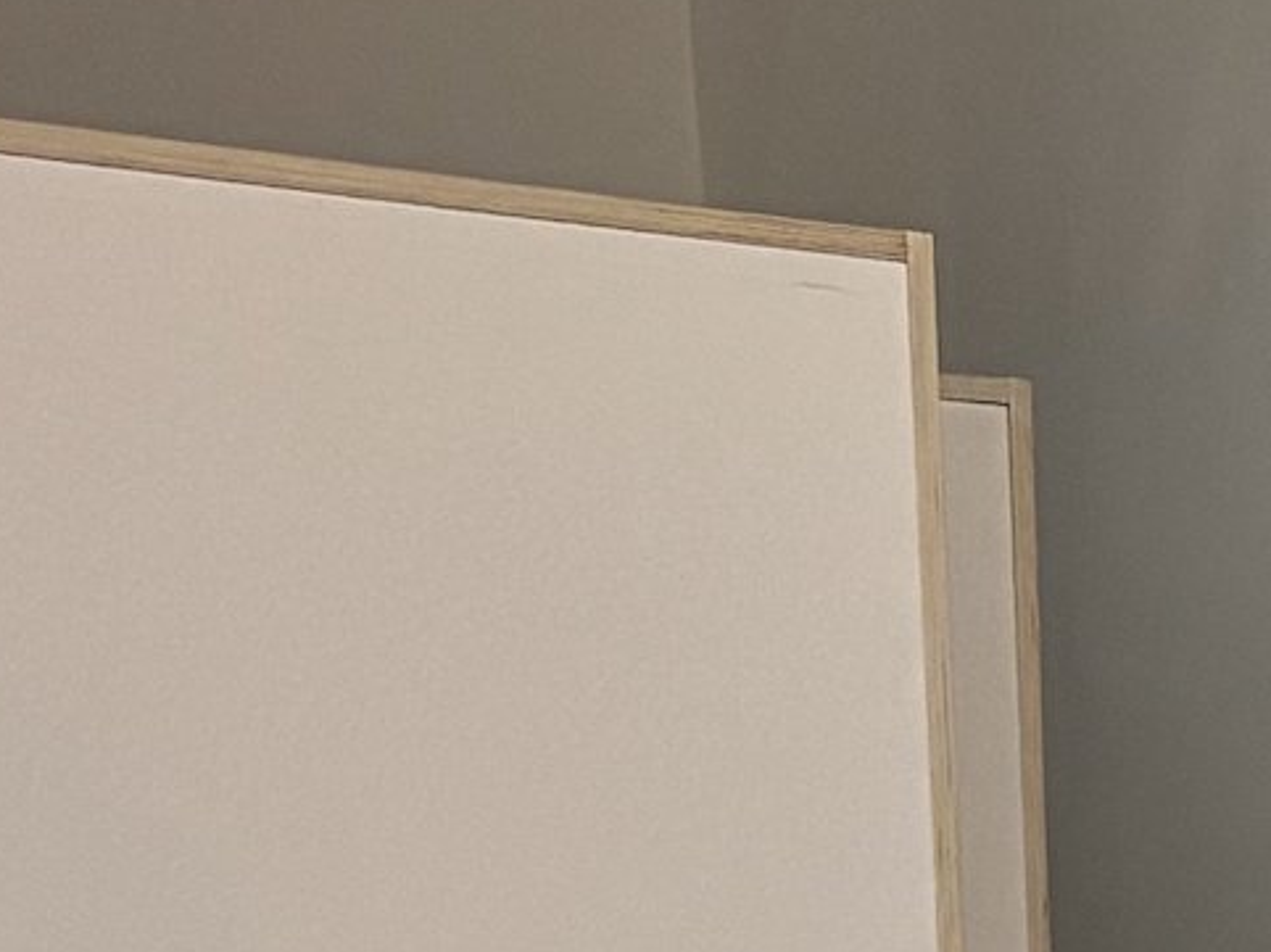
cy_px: 2009
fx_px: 5285
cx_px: 2467
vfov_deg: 9.5
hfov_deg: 12.3
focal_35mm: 144
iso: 400
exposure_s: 1/33
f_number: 1.6
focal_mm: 5.96
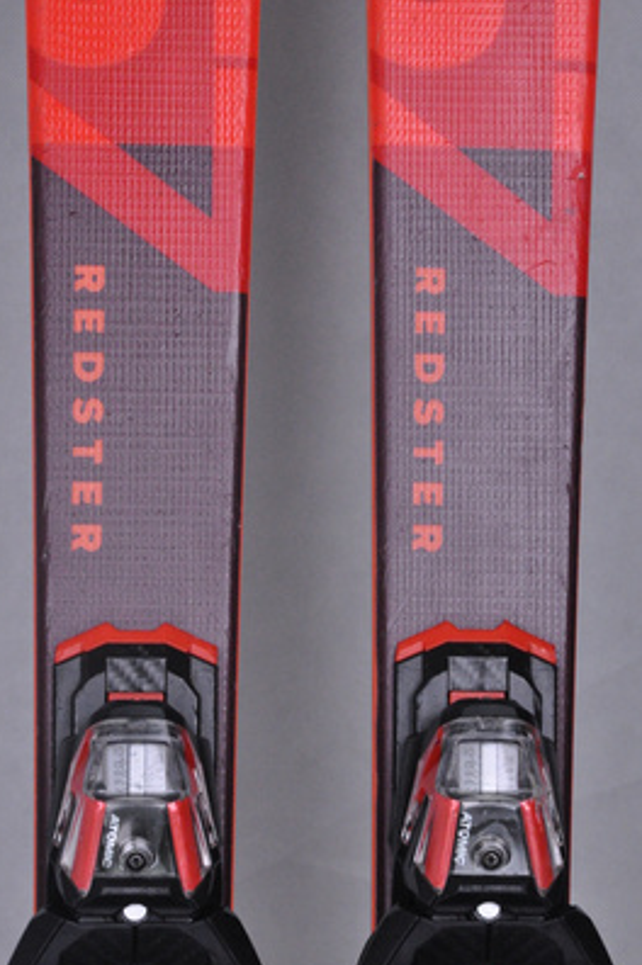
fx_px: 4785
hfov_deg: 7.7
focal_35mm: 179
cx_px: 310
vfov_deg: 11.5
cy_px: 498
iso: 3200
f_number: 9.5
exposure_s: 1/125
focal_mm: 105
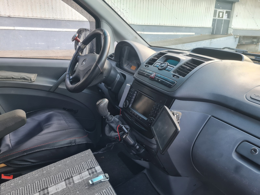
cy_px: 98
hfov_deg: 67.3
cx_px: 130
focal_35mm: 26
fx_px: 195
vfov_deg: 53.1
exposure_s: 1/120
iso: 80
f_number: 1.8
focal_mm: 5.4
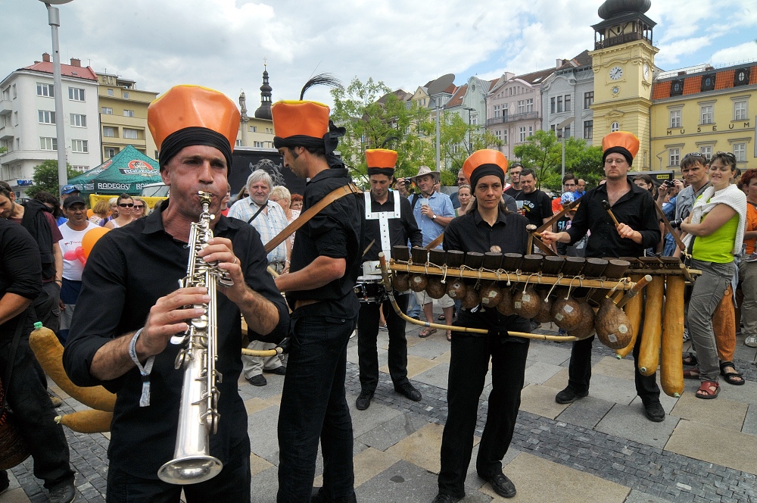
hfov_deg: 77.4
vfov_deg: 56.0
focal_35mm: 22
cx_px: 378
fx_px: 473
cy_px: 252
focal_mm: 15
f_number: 14
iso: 250
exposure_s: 1/160
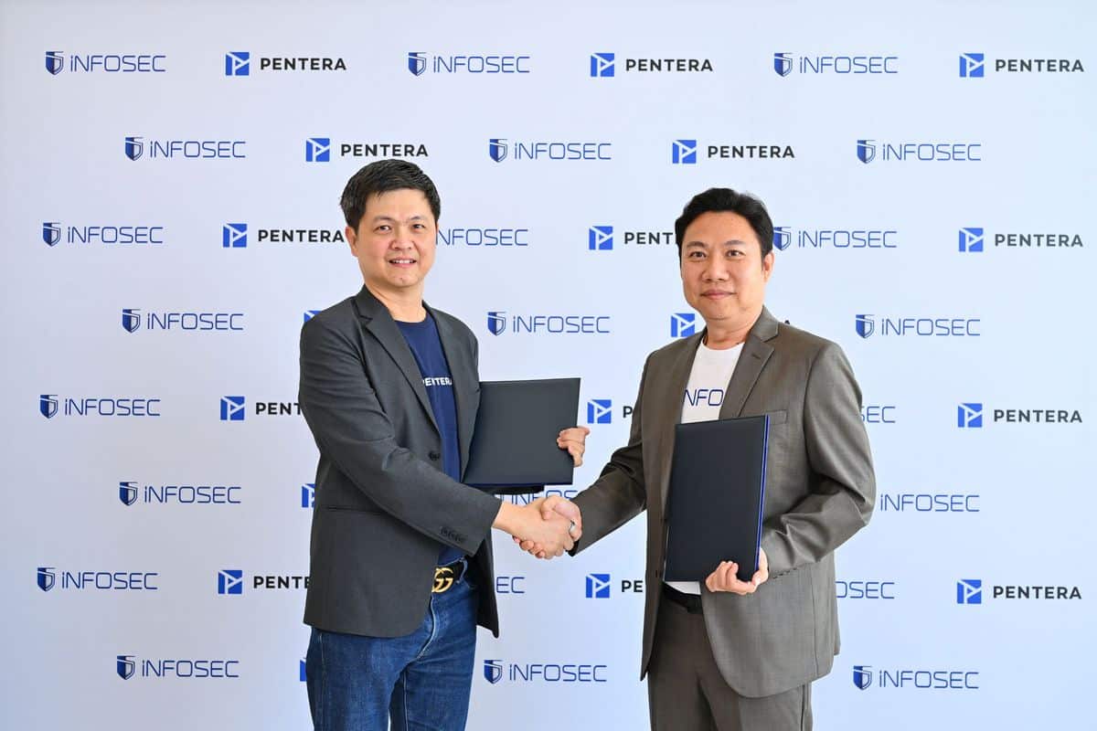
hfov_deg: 43.6
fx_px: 1371
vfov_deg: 29.9
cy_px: 366
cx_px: 548
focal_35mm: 45
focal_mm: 30
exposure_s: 1/160
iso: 200
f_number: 2.8
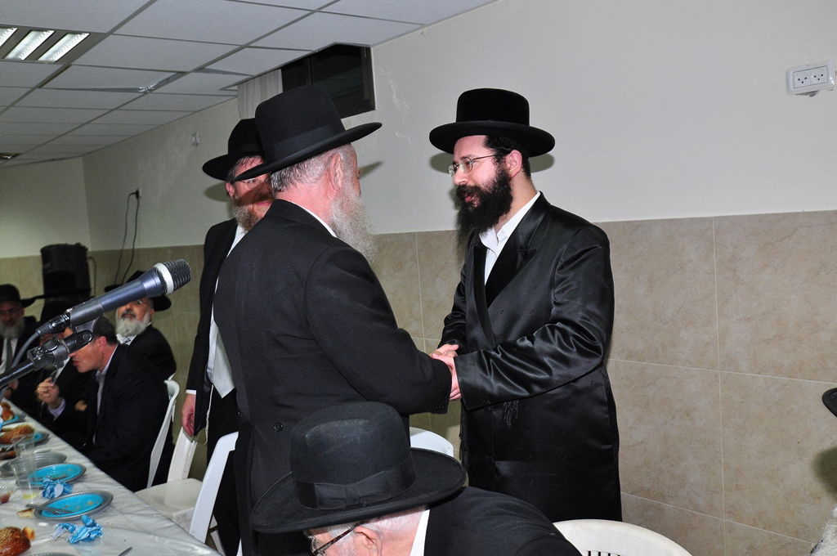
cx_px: 418
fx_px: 766
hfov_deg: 57.3
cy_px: 278
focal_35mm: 33
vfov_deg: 39.9
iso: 400
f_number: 6.3
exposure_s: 1/60
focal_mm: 22
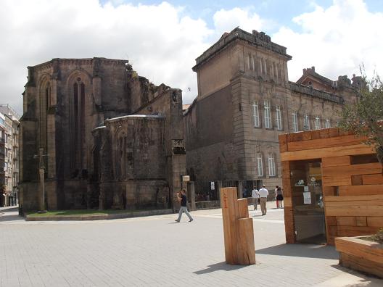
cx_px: 192
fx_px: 487
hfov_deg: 42.9
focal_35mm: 44
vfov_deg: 32.9
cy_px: 144
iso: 80
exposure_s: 1/1000
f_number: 4.2
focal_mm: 7.87
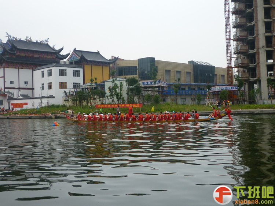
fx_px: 342
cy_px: 103
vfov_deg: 33.6
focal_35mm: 43
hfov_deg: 43.8
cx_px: 138
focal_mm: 5.2
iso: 80
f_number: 3.3
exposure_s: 1/320
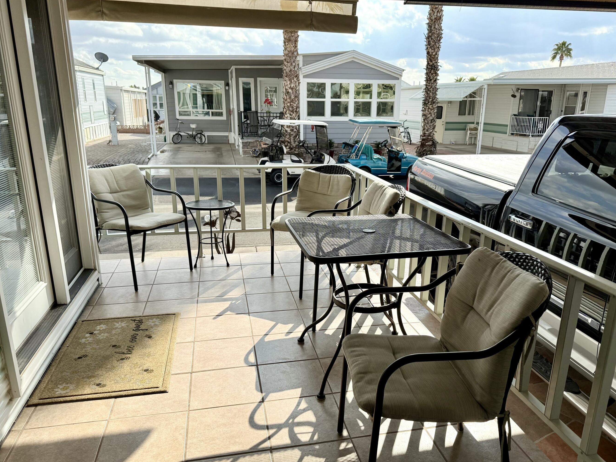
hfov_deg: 65.3
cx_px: 326
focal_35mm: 27
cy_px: 242
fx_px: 480
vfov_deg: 51.3
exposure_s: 1/4673
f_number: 1.78
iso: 100
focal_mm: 6.76
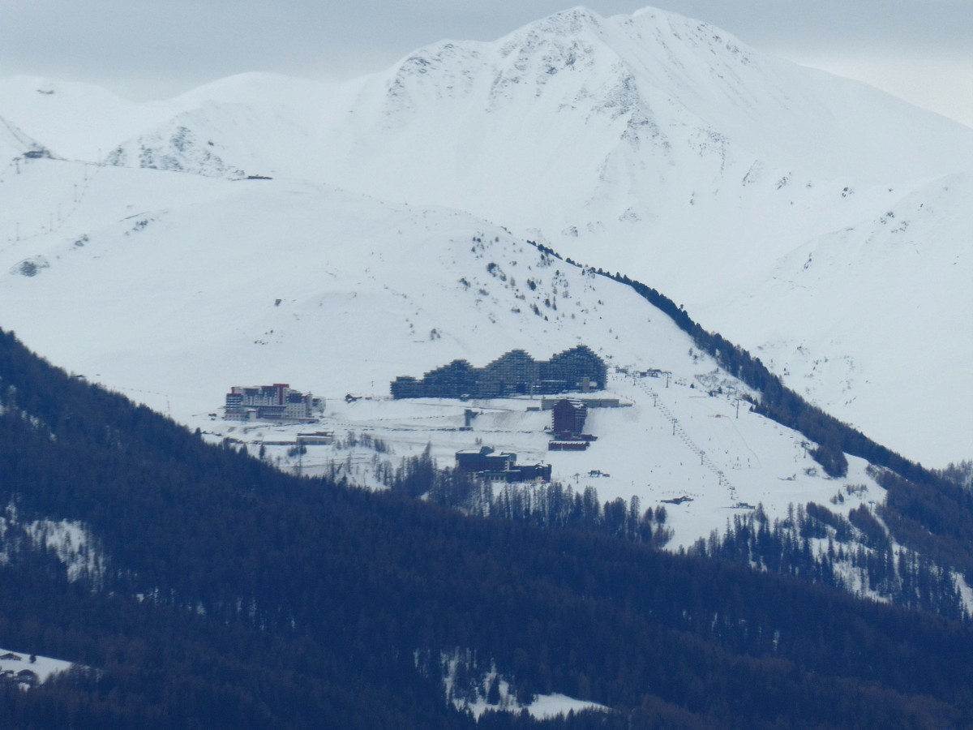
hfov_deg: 2.8
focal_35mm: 720
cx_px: 486
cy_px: 365
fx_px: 20238
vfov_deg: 2.1
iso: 80
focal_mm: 129
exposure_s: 1/320
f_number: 6.4
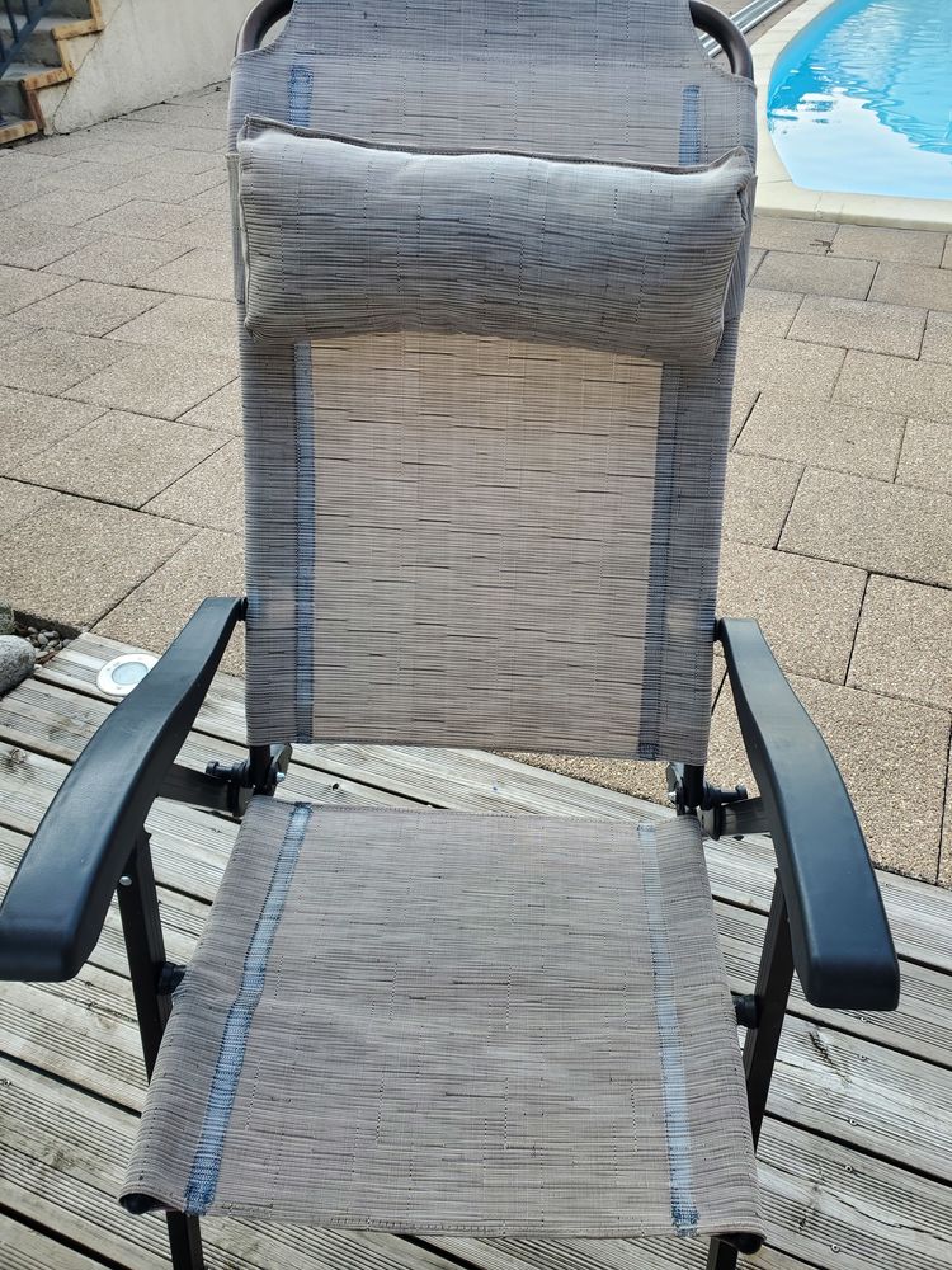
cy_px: 635
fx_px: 953
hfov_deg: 53.1
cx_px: 476
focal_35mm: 26
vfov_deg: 67.3
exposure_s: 1/183
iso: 50
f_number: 2.4
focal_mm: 4.3
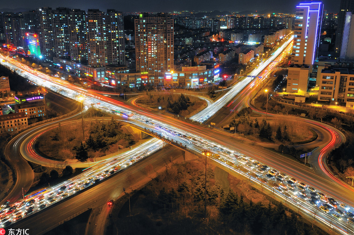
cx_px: 177
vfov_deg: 35.9
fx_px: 363
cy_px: 116
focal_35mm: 37
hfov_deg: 51.9
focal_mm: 24
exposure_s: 13
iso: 200
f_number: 13
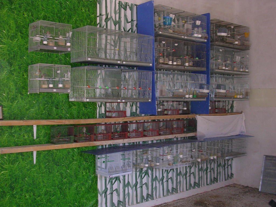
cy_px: 104
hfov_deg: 41.2
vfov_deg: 31.5
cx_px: 138
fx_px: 367
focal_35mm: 46
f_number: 3
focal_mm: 7.1
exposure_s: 1/60.1
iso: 70
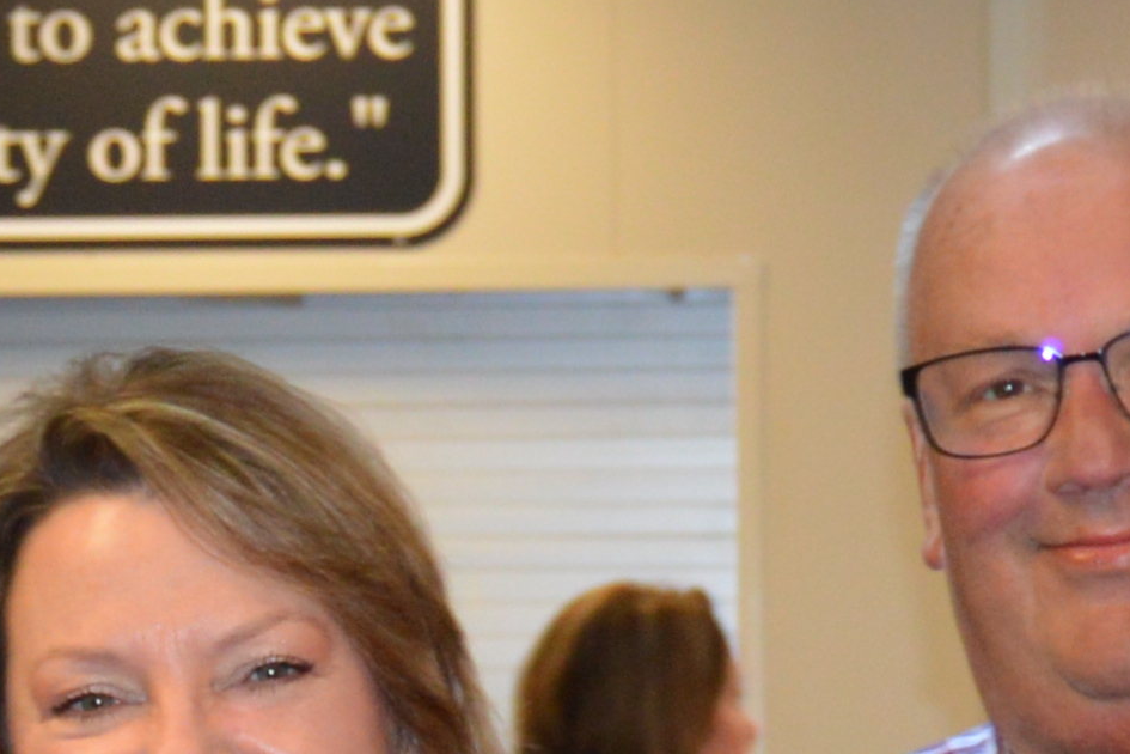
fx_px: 7187
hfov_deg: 9.0
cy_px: 1309
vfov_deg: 5.9
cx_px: 448
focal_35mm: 229
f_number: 3.8
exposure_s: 1/60
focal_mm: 24
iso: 500
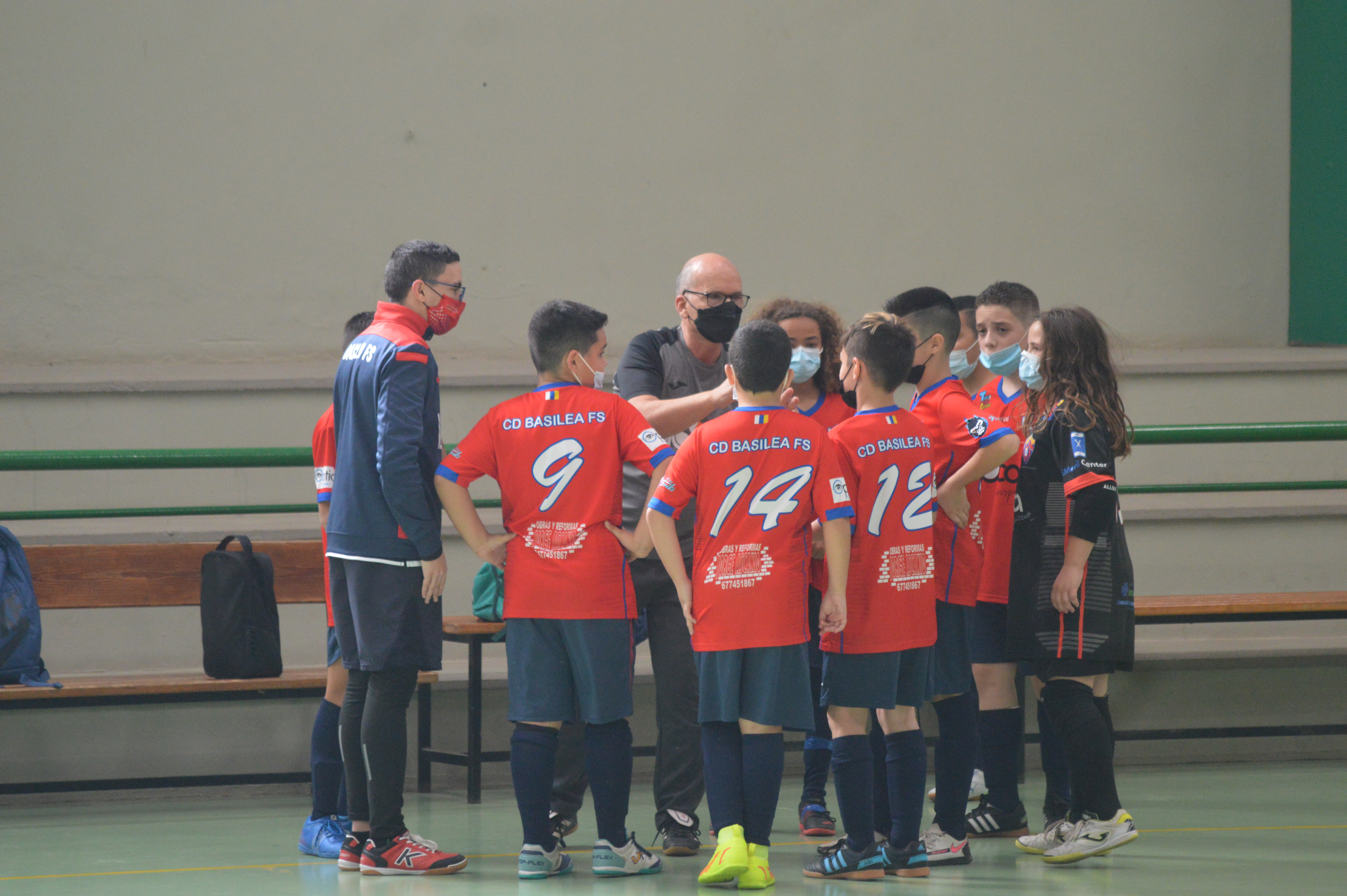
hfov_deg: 8.1
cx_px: 674
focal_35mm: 255
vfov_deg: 5.4
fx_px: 9533
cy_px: 448
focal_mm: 170
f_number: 4.5
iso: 2000
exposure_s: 1/500
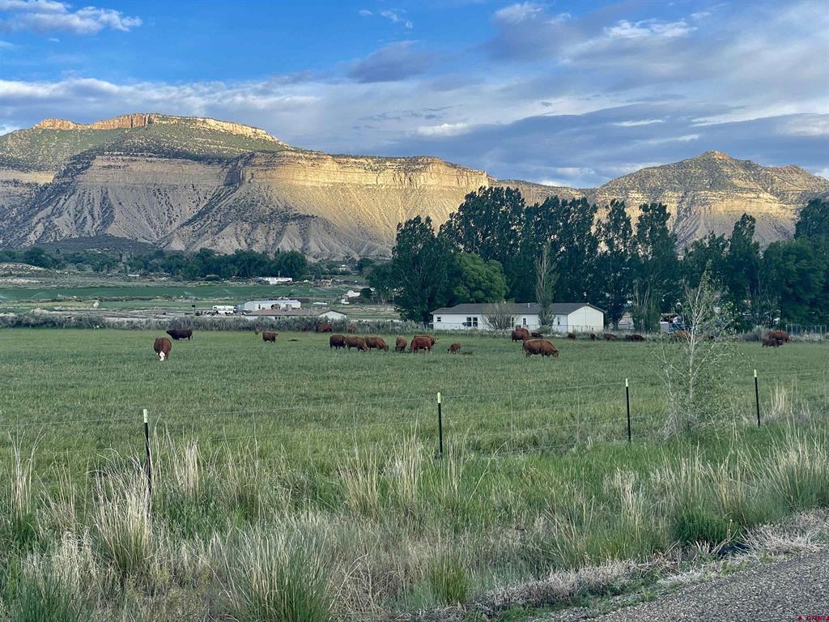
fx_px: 1245
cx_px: 414
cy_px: 311
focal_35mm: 52
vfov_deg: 28.0
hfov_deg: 36.8
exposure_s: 1/685
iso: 25
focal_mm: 6
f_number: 2
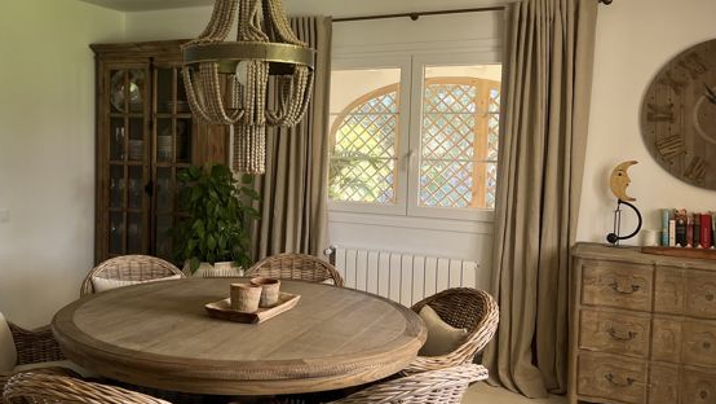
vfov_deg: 32.8
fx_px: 684
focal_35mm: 36
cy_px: 176
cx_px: 262
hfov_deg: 54.6
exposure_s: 1/121
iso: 100
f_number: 1.5
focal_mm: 5.7
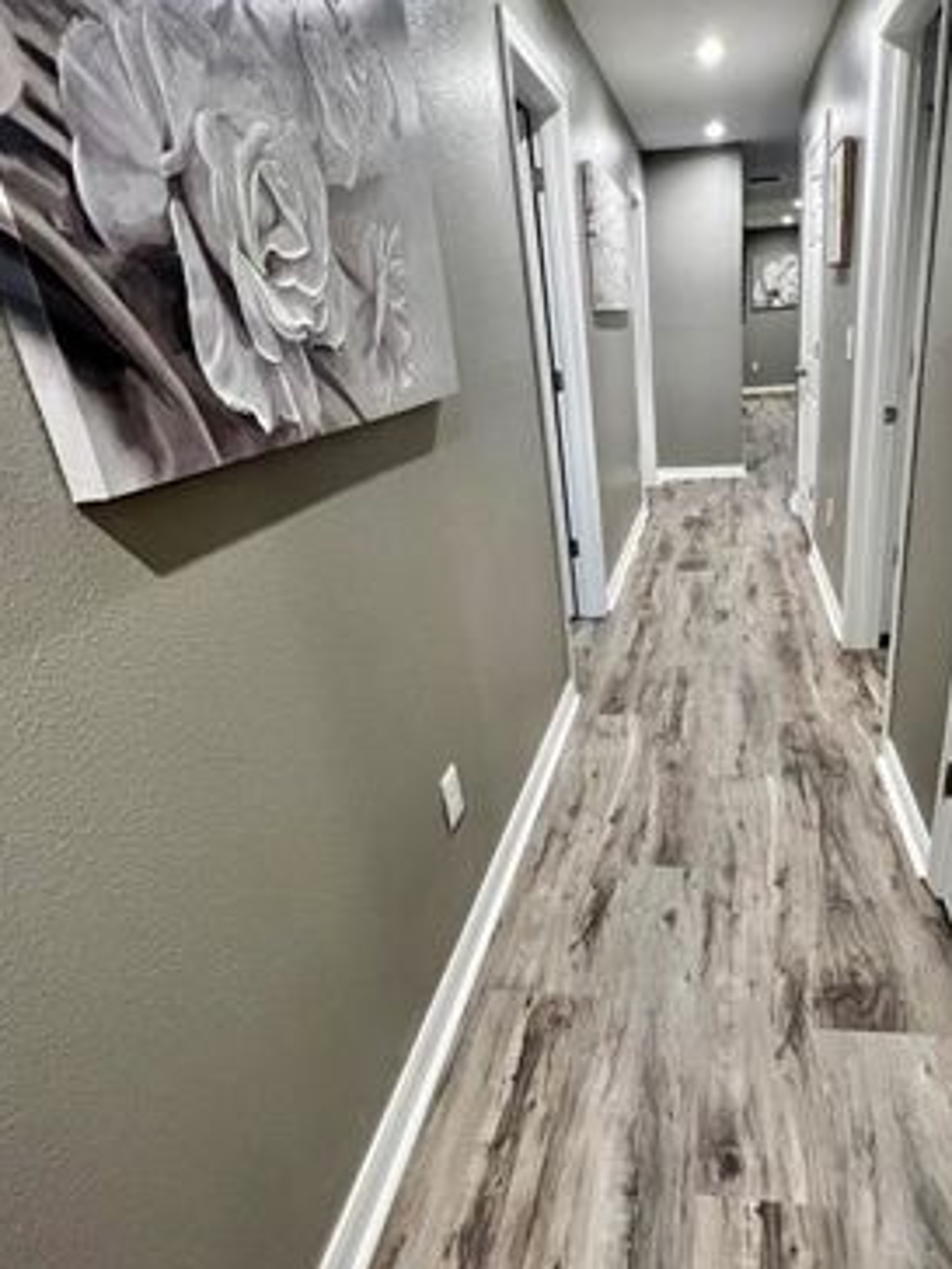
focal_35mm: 19
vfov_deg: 84.7
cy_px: 645
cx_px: 626
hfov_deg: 67.0
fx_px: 697
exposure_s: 1/60
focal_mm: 1.57
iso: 250
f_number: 1.8
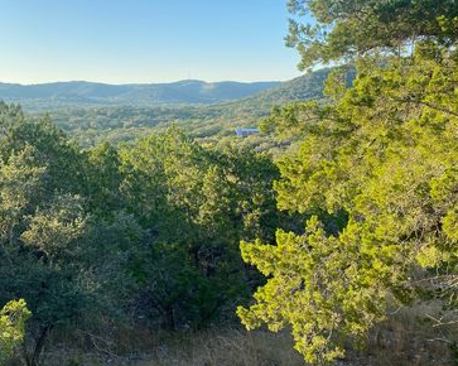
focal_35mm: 35
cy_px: 152
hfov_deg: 50.6
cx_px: 151
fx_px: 474
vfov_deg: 42.1
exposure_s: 1/738
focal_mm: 4.25
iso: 32
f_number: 1.8
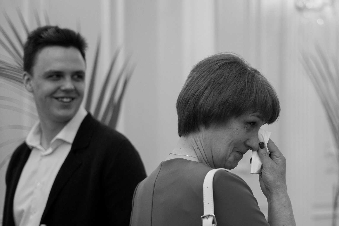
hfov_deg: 24.5
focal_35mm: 82
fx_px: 772
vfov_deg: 16.6
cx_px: 251
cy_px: 171
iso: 800
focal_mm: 50
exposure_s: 1/250
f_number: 1.8
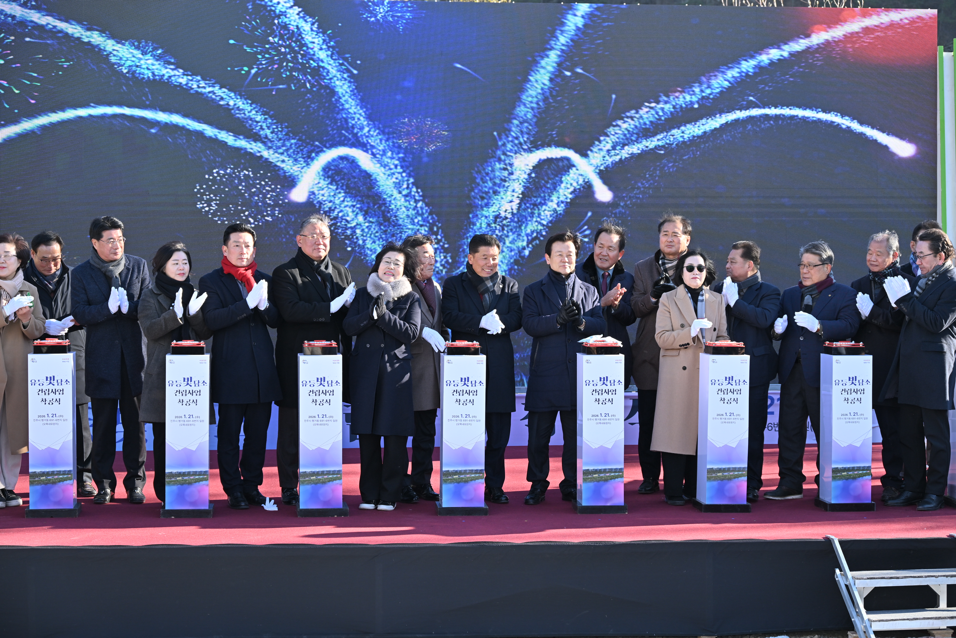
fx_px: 1832
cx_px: 478
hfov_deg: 29.2
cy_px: 319
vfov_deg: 19.7
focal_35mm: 69
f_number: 6.3
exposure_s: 1/250
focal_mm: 69
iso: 250
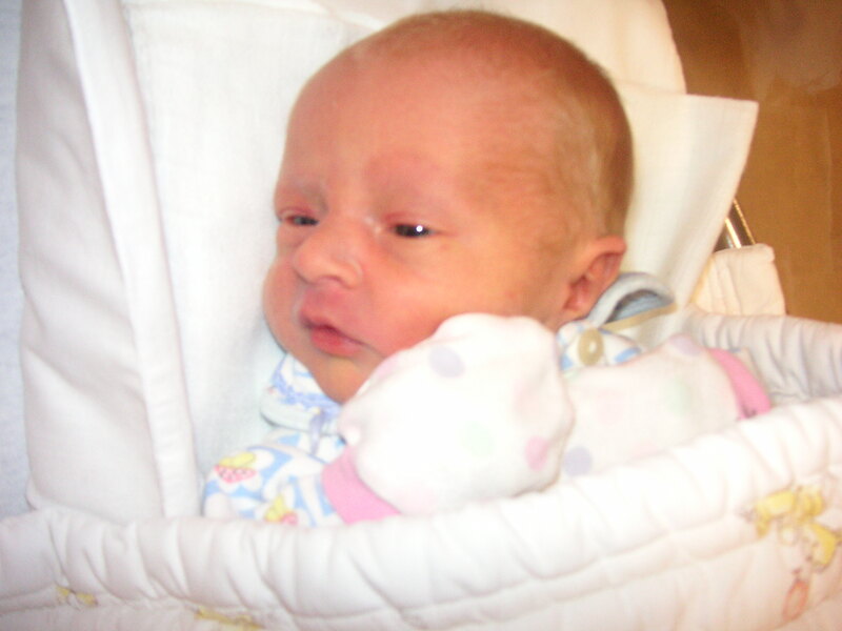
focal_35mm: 37
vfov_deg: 38.7
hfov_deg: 50.1
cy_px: 316
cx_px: 421
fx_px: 900
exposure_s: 1/45
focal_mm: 6.1
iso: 160
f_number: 2.8
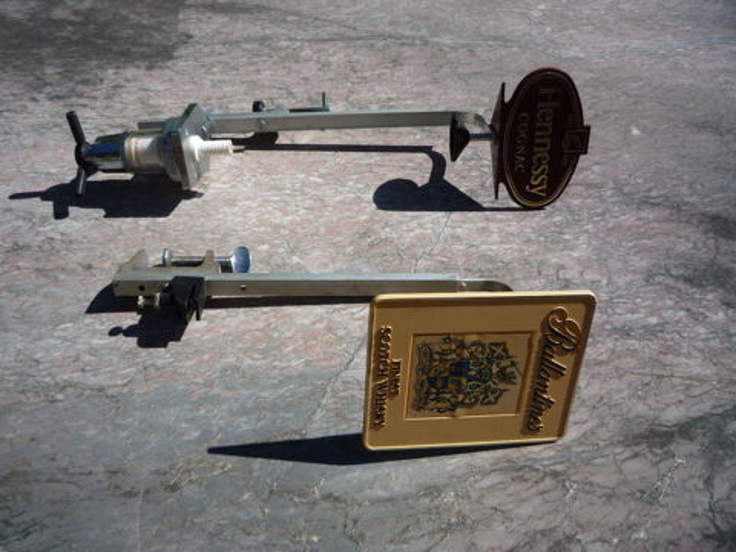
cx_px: 368
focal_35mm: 30
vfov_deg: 46.8
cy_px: 276
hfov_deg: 60.0
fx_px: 638
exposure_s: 1/500
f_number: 5.6
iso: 100
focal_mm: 5.2
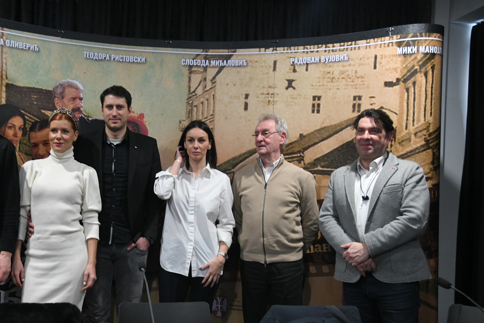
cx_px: 179
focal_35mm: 43
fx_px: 578
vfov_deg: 31.2
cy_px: 179
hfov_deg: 45.0
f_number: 4
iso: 3200
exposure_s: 1/125
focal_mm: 34
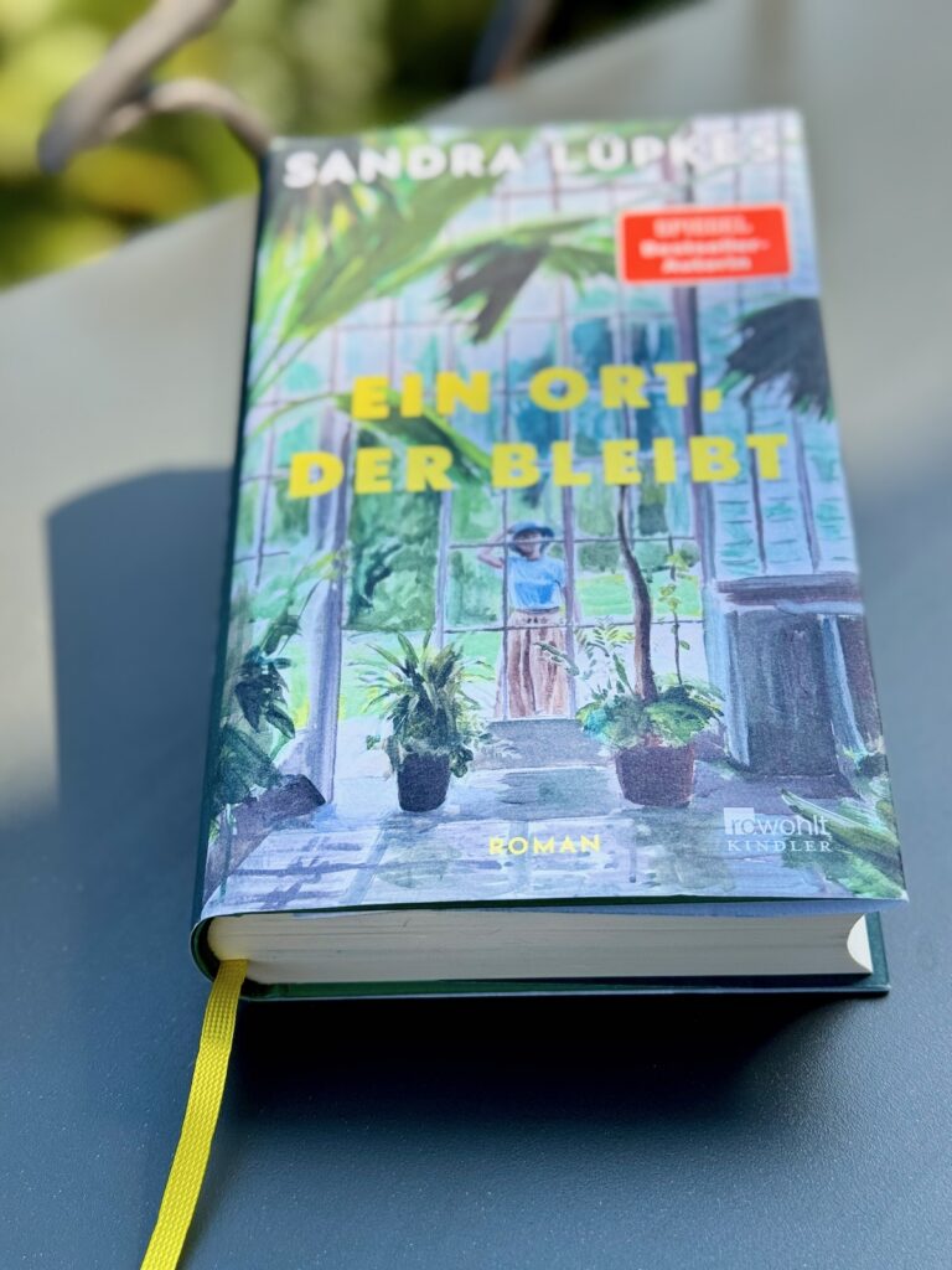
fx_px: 1760
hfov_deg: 30.3
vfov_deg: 39.7
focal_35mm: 48
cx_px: 476
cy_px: 635
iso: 64
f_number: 1.78
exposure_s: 1/2513
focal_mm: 6.76
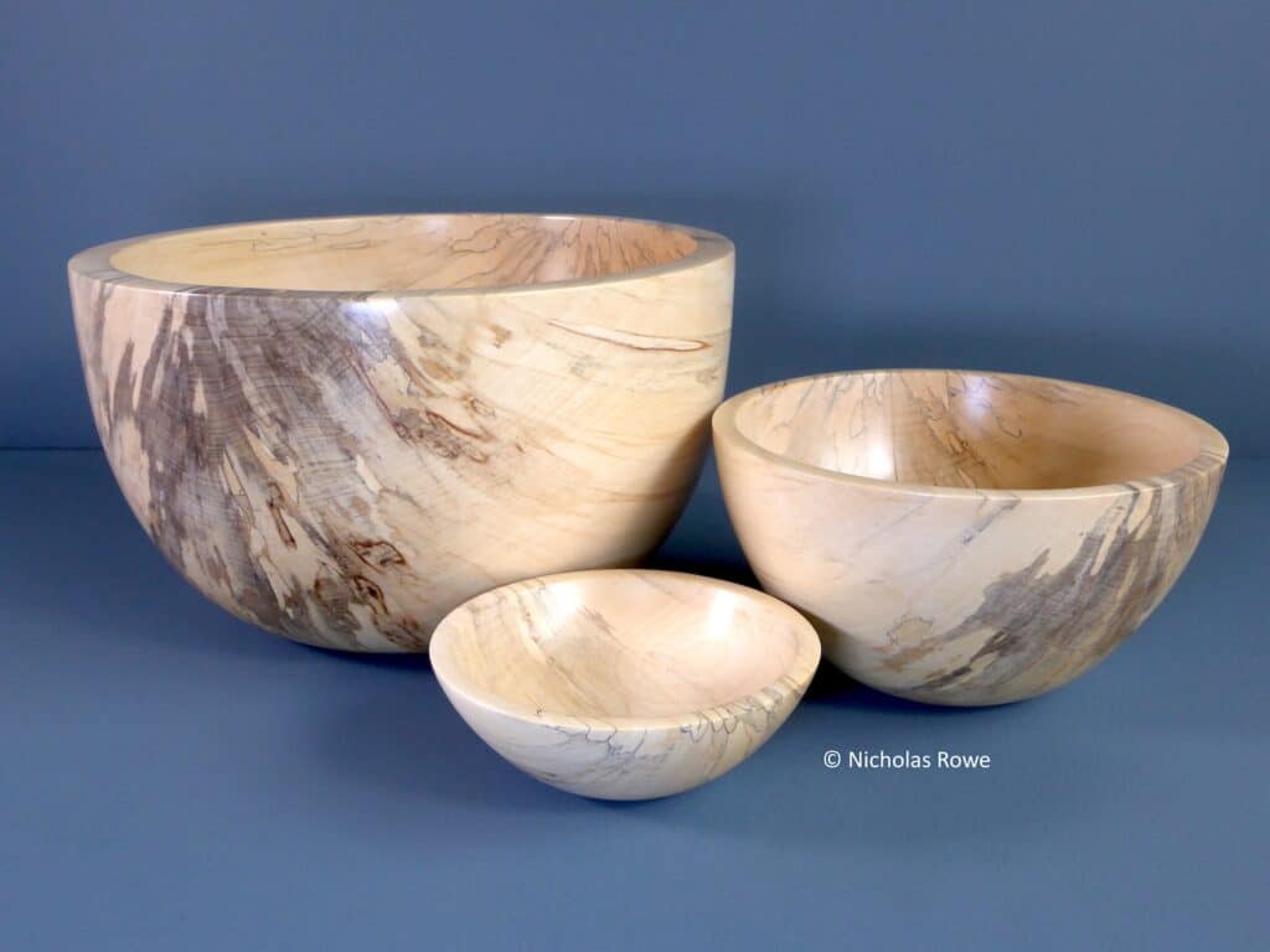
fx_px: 1284
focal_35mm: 35
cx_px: 635
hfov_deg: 52.6
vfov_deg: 40.7
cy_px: 476
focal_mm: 6.1
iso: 160
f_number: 3.7
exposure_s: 1/60
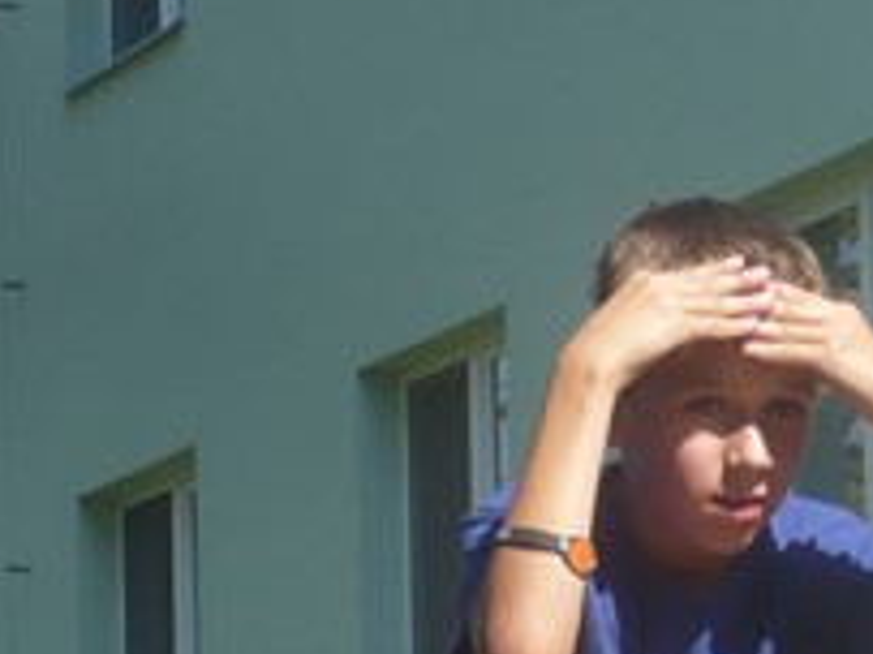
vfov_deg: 4.8
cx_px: 873
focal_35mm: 311
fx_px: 7839
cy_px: 830
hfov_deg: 6.4
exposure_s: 1/320
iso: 100
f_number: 5
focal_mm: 17.4
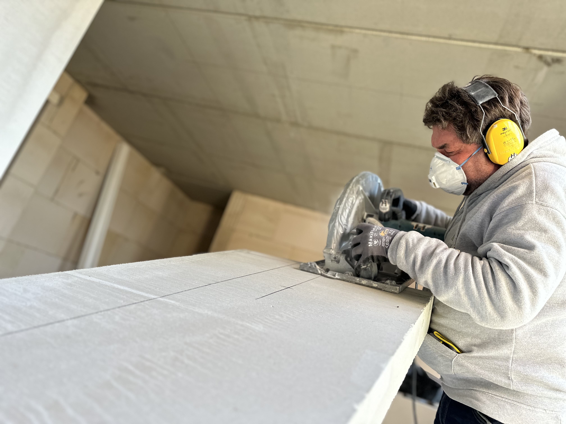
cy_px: 212
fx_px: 392
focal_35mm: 24
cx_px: 283
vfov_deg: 56.8
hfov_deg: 71.6
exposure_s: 1/121
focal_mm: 6.86
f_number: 1.78
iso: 80
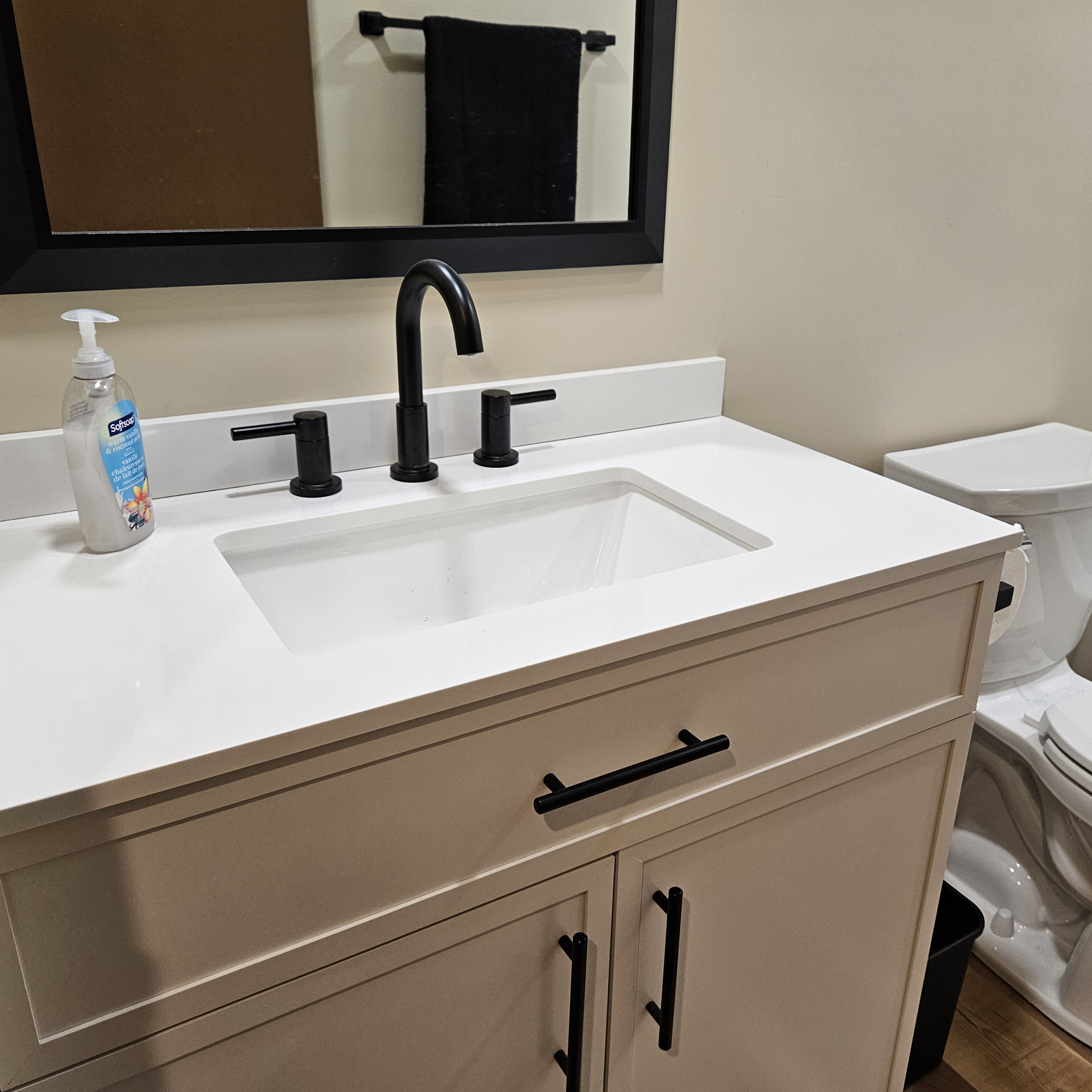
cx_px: 587
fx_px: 999
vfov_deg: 57.3
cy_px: 543
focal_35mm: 28
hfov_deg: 57.2
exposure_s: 1/120
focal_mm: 5.4
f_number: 1.8
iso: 200
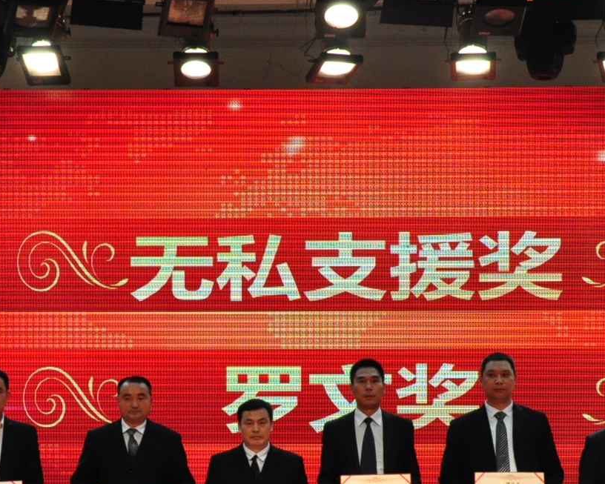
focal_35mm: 129
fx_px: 2314
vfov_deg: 11.9
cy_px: 426
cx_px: 239
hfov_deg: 14.9
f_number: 7.1
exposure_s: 1/200
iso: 1600
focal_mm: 35
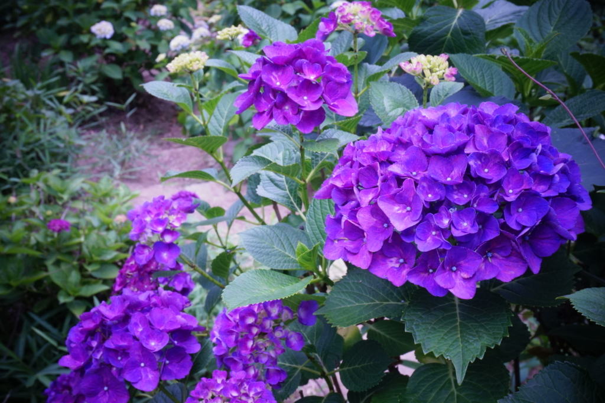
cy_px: 202
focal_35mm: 45
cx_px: 302
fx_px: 756
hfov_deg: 43.6
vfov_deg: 29.8
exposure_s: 1/60
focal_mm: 30
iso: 640
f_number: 13
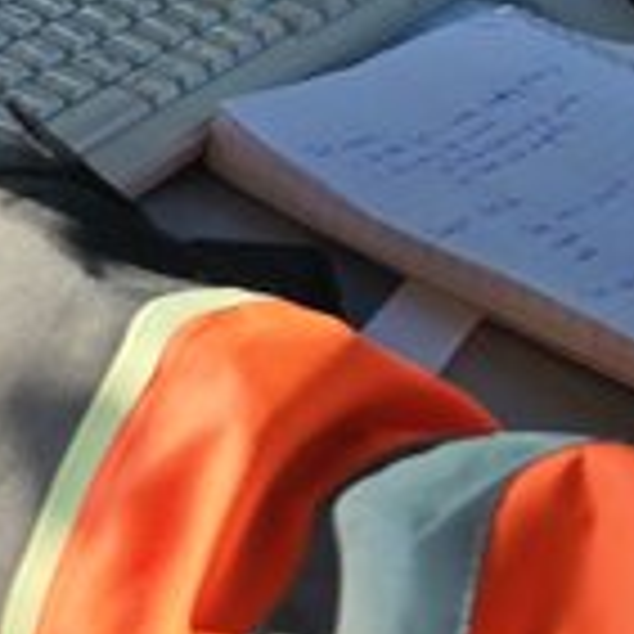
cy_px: -634
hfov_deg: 12.7
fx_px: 2860
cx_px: 346
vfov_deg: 11.4
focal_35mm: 138
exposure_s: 1/180
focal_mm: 6.3
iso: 32
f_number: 1.7
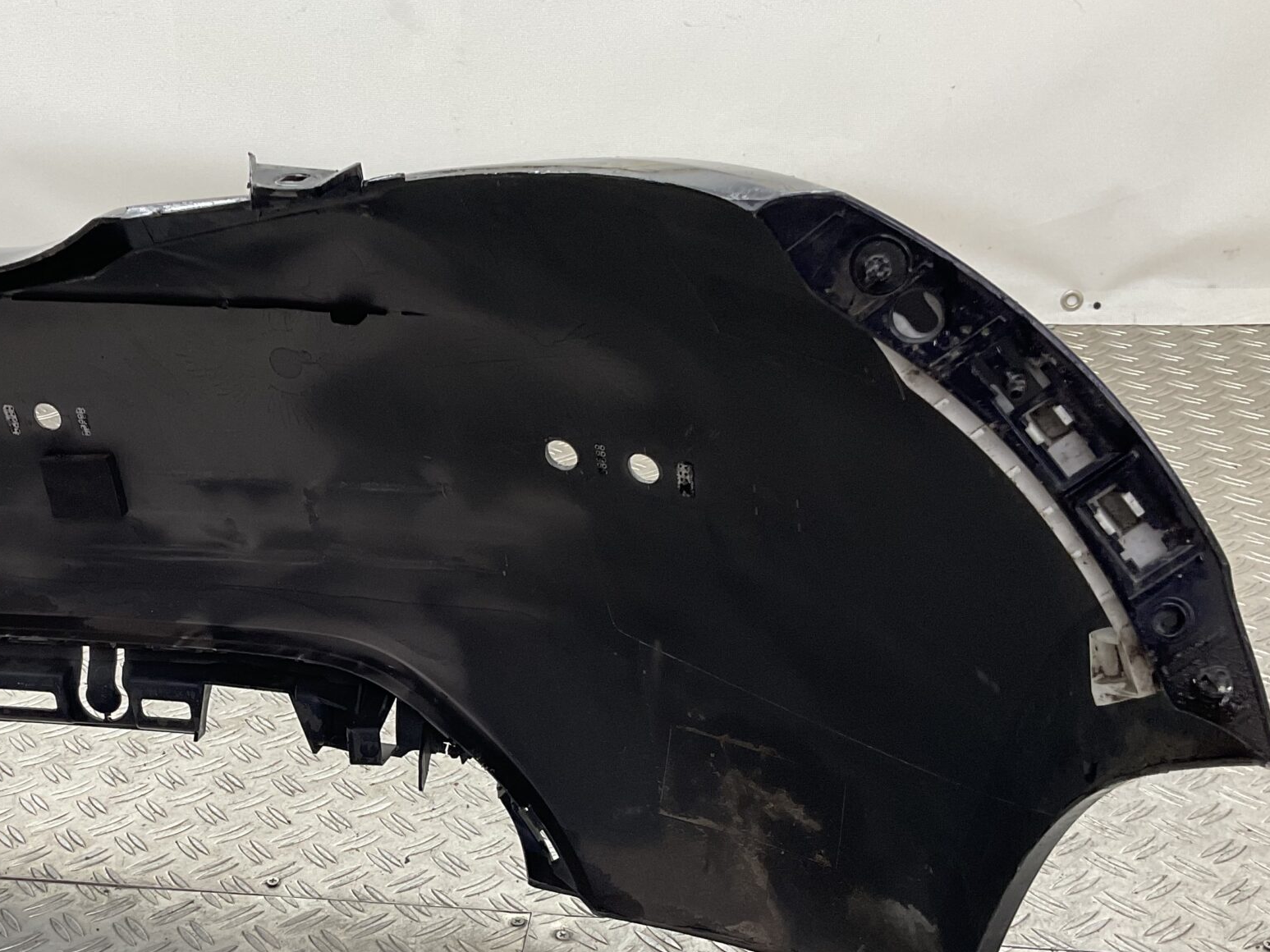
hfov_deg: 38.8
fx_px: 1761
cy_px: 691
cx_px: 344
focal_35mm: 48
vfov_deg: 29.9
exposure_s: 1/100
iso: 50
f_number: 1.8
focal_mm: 3
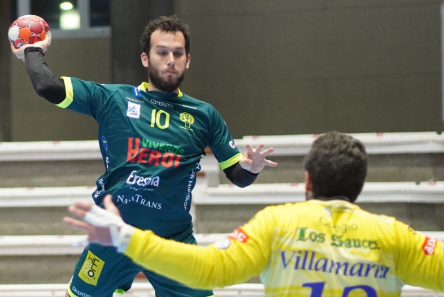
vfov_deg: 5.3
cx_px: 21
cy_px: 163
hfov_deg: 7.8
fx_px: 3235
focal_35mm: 262
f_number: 1.8
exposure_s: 1/1000
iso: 2500
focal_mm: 85
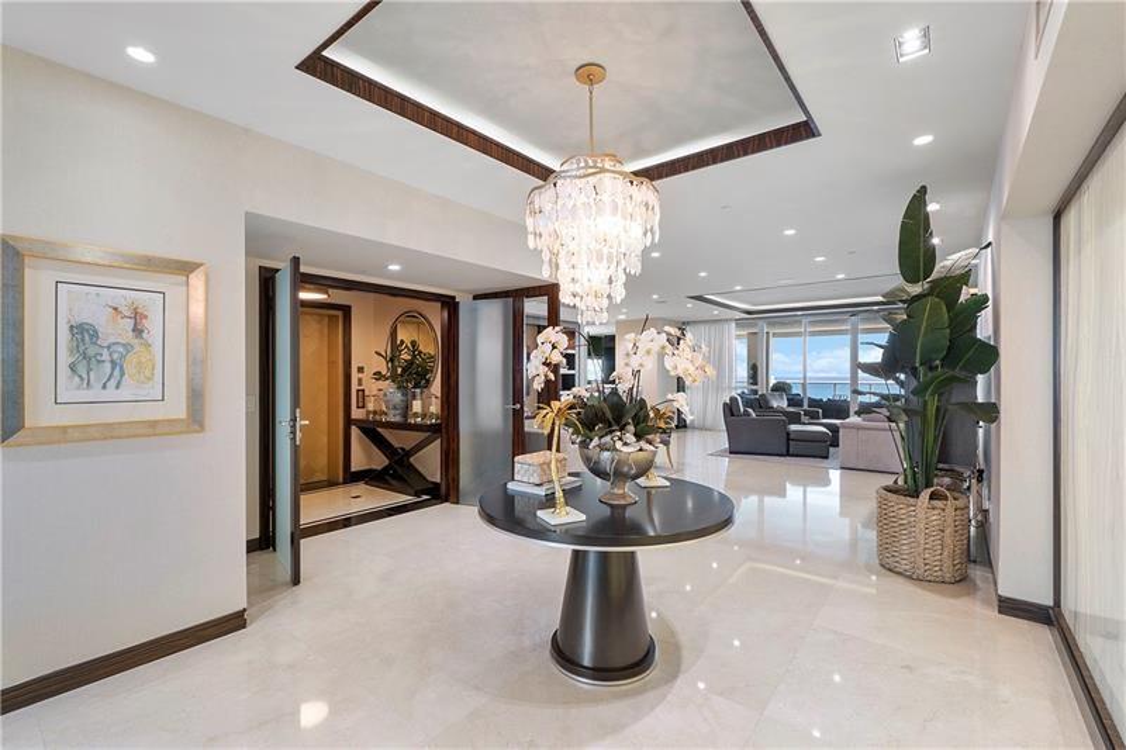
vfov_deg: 77.3
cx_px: 563
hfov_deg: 100.4
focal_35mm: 15
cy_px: 375
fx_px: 469
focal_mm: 10
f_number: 11
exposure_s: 1/5
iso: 160
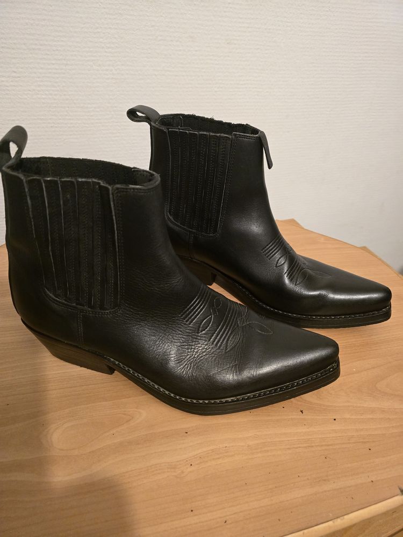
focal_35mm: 23
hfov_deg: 58.9
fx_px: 357
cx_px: 202
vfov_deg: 73.9
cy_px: 268
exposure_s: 1/100
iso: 2500
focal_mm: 6.3
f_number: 1.7
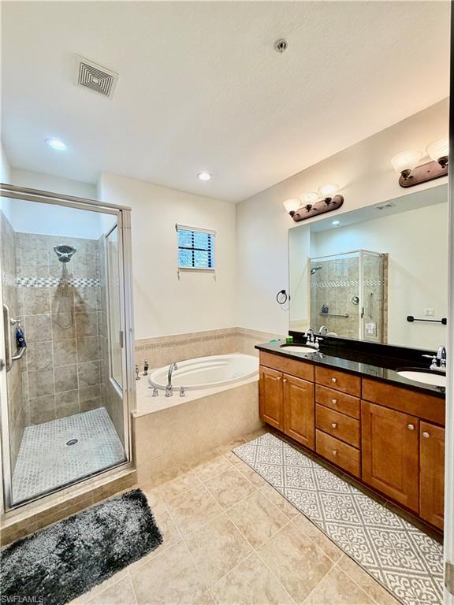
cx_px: 227
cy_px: 302
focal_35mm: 14
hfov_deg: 85.7
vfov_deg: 102.1
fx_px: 245
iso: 200
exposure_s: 1/120
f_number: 2.2
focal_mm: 2.22
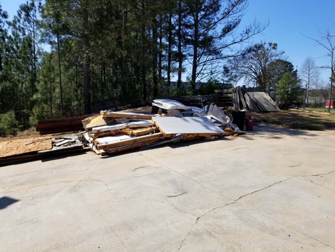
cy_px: 126
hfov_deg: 67.3
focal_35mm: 26
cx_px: 168
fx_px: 252
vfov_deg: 53.1
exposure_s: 1/2352
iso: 50
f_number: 1.7
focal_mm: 4.25
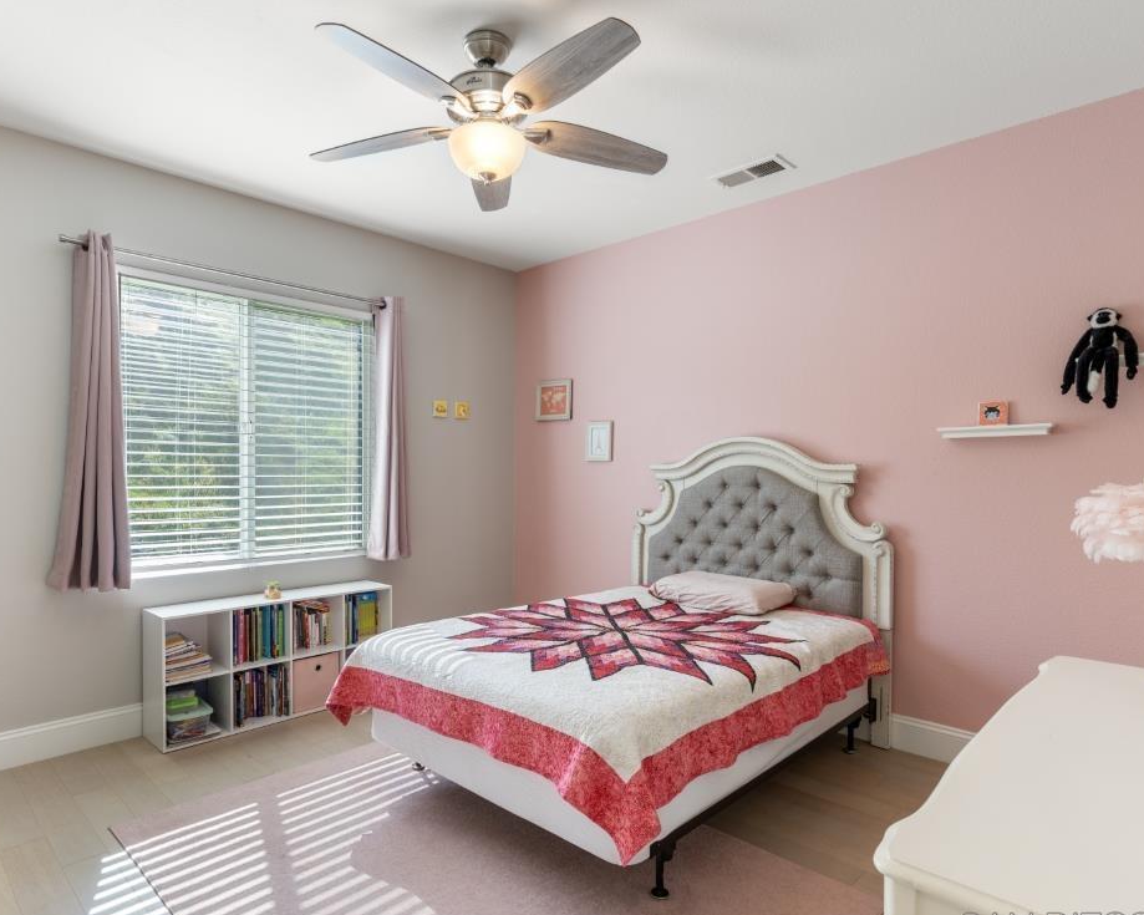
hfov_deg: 80.3
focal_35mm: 20
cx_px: 542
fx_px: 677
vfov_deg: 68.1
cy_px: 476
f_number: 8
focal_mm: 17
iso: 80
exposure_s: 1/6
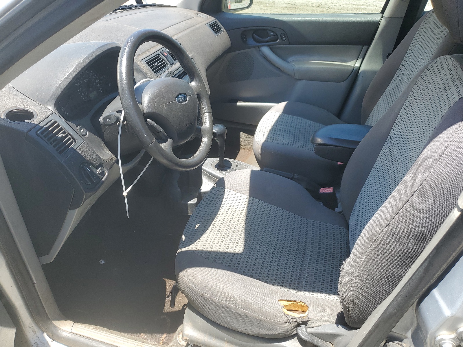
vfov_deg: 53.1
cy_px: 174
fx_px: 348
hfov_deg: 67.3
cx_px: 232
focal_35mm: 26
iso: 50
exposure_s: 1/833
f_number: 1.5
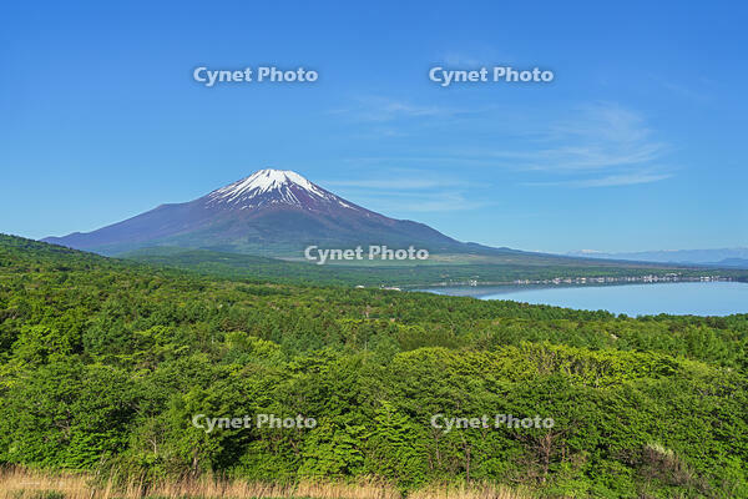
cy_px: 250
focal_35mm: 30
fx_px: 623
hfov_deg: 61.9
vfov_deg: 43.6
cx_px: 374
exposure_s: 1/25
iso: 100
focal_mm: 30
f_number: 14
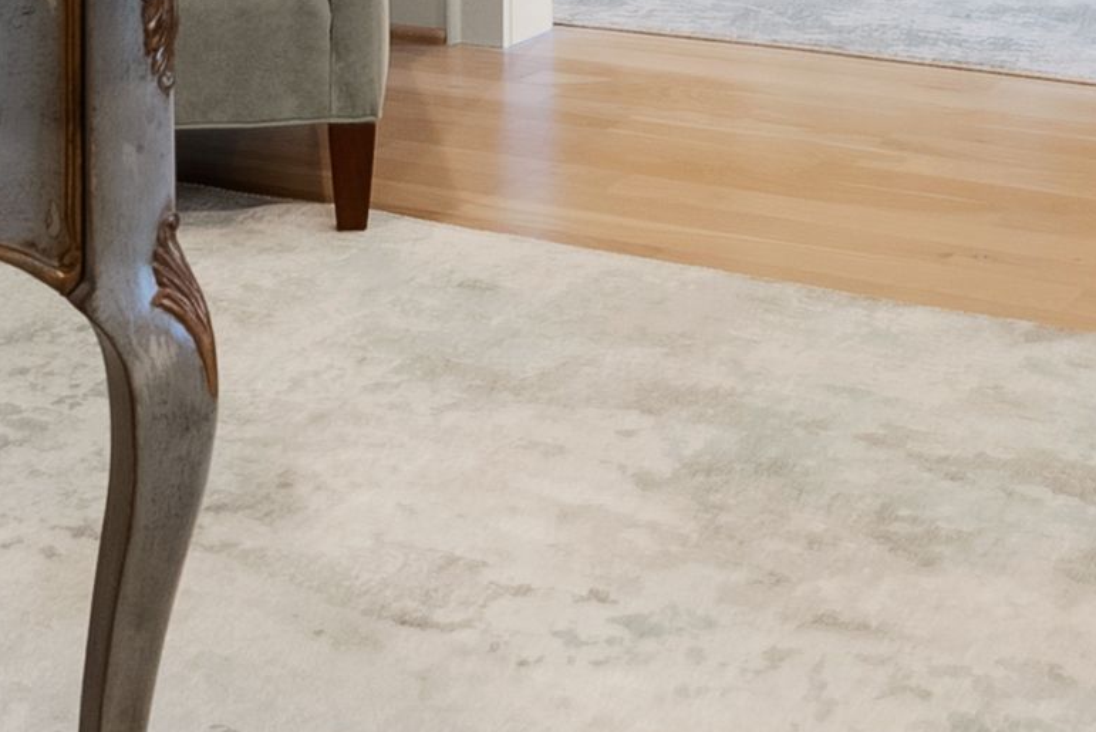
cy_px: -610
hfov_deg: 23.1
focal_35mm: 88
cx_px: 679
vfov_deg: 13.8
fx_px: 2681
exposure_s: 1/2.5
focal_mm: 16
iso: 250
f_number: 8
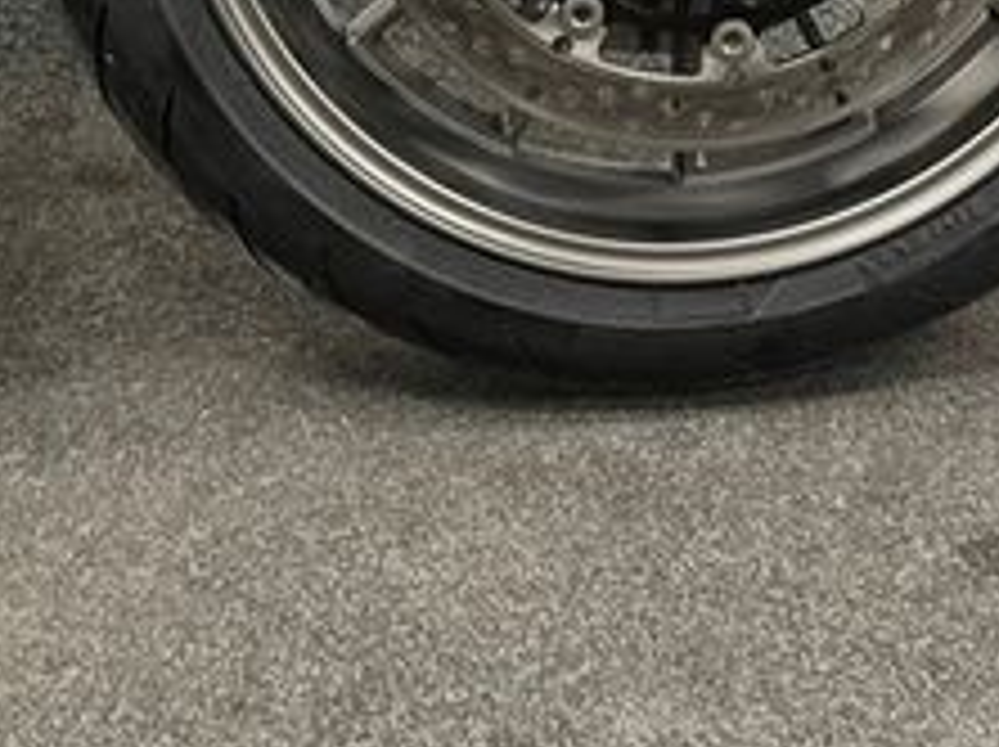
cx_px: 688
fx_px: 2162
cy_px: -238
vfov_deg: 18.2
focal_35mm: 75
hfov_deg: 25.8
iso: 160
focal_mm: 5.1
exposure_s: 1/50
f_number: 1.6
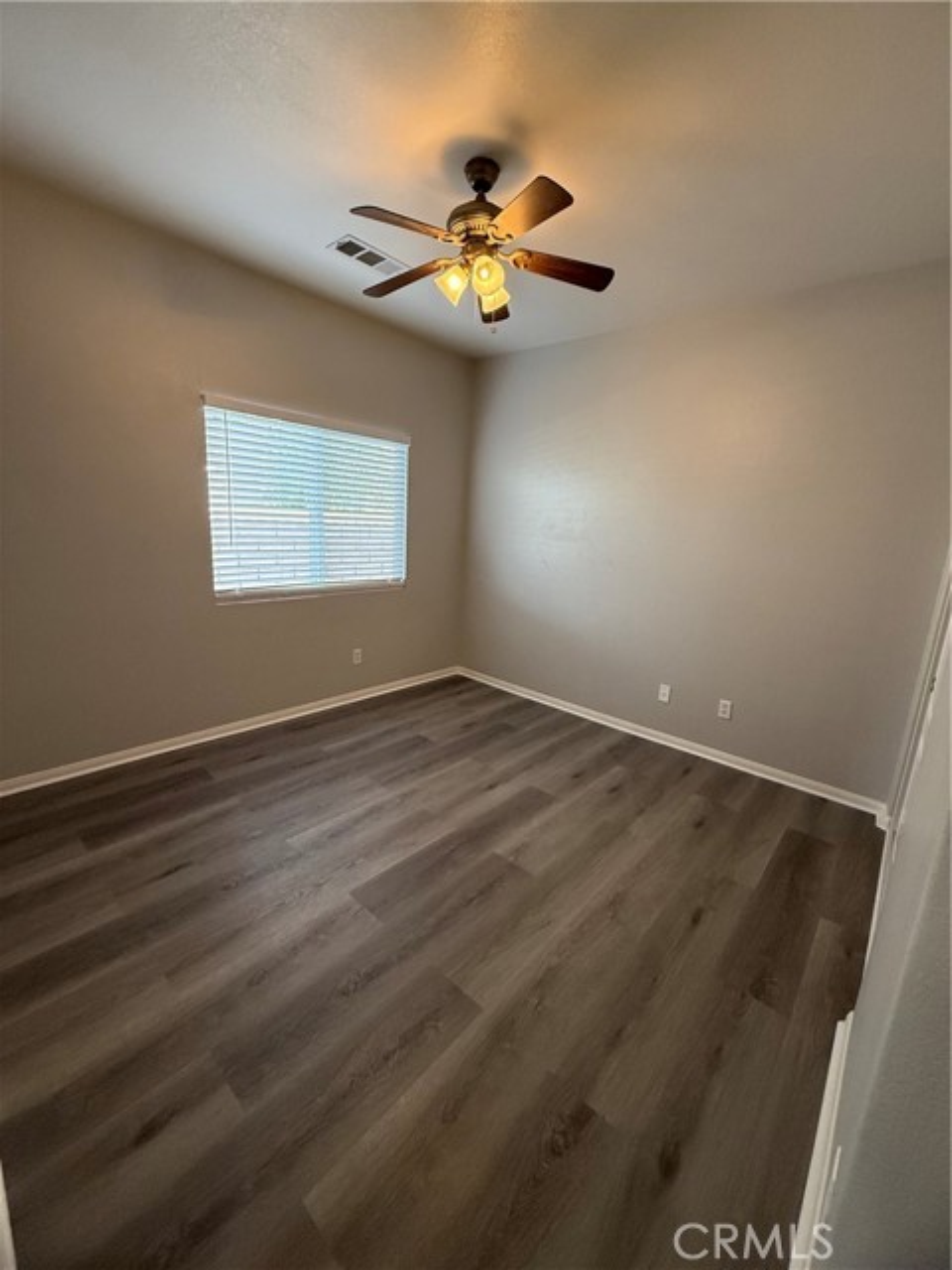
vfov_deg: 102.1
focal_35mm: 14
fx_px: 513
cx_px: 476
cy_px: 635
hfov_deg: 85.7
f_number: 2.2
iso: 400
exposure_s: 1/120
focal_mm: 2.22
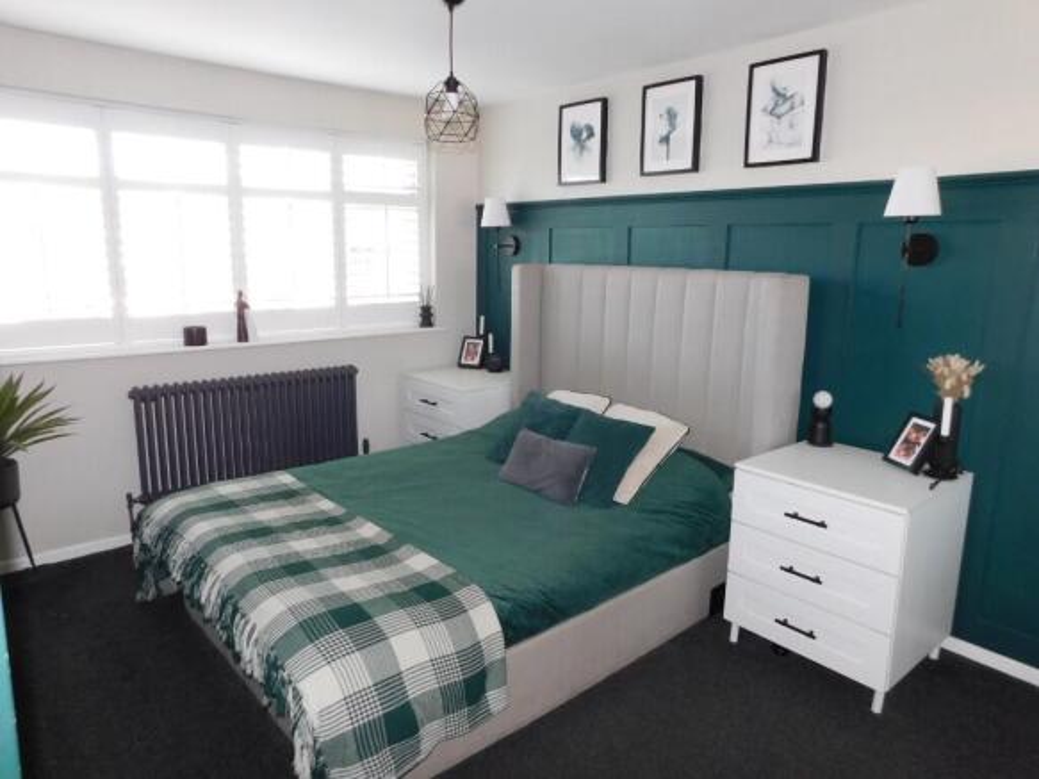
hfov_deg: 73.9
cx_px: 520
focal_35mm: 23
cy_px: 390
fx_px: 690
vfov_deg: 58.9
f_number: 3
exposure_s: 1/30
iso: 200
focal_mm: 4
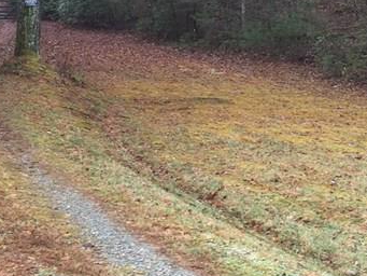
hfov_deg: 22.5
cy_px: 64
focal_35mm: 87
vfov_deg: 16.9
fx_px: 923
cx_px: 177
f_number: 2.2
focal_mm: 4.15
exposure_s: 1/120
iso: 32
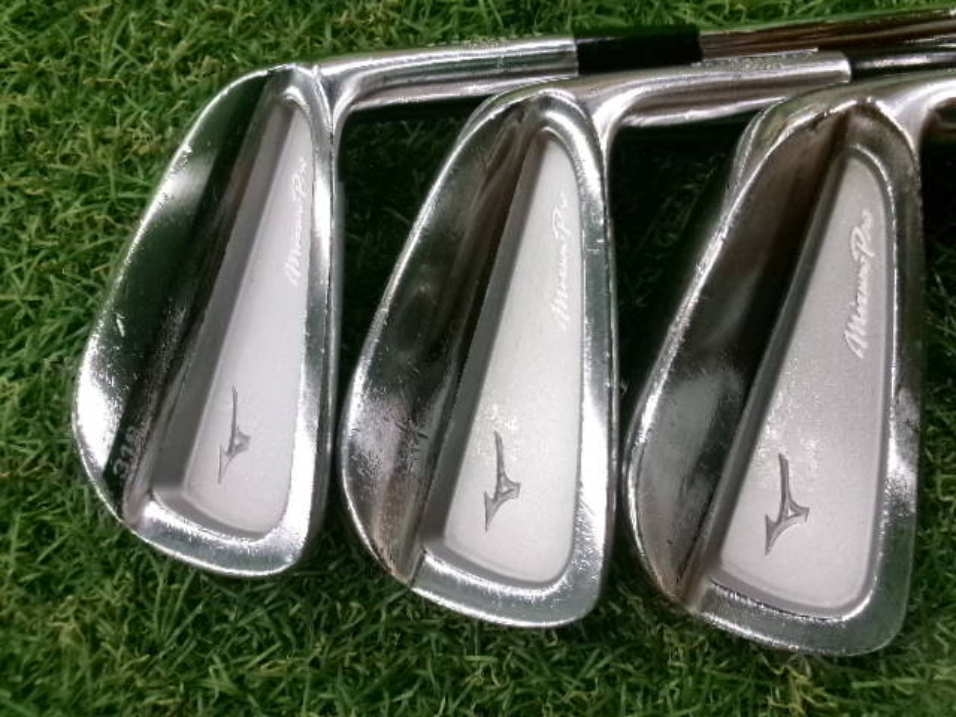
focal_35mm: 28
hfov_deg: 63.4
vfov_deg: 49.7
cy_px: 358
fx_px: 773
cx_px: 478
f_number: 3.9
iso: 800
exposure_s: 1/90
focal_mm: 5.1
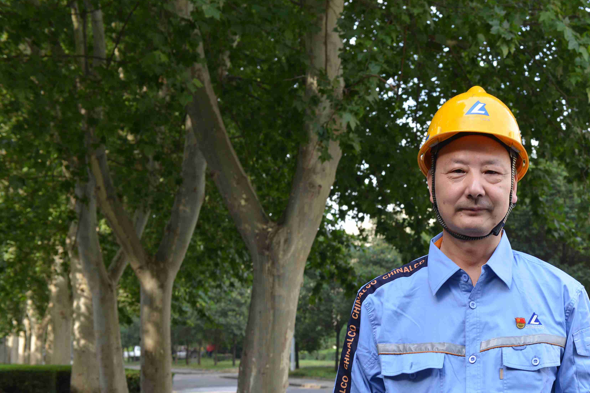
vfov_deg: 20.1
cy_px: 321
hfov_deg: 29.3
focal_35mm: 67
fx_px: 1098
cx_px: 482
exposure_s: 1/60
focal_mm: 40
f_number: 6.3
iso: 140
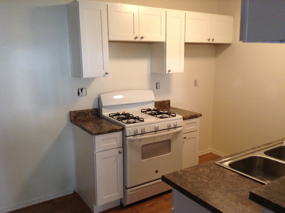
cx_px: 142
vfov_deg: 42.8
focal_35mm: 33
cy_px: 106
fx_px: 271
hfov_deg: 55.4
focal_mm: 3.3
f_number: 2.4
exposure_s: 1/24
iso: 125
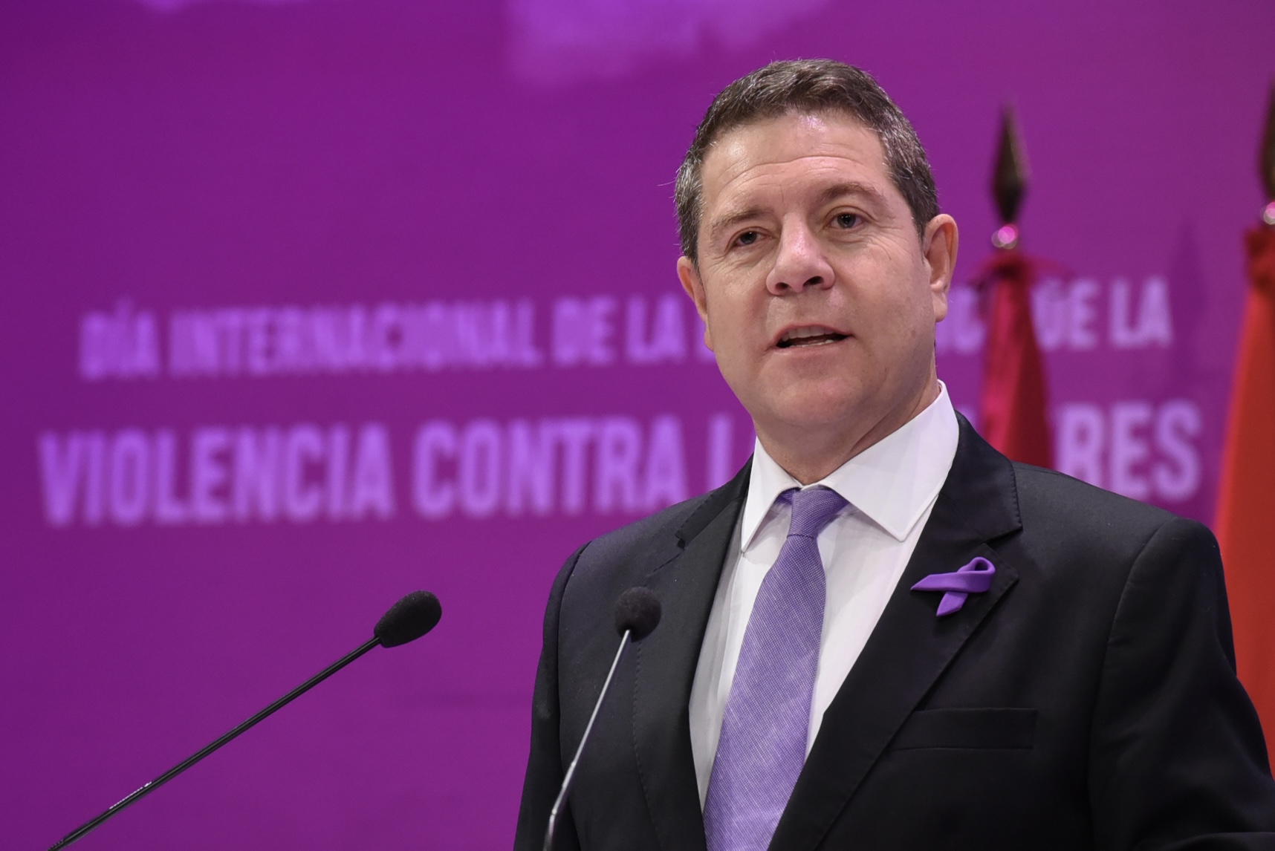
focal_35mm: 200
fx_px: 7087
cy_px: 426
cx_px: 638
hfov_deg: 10.3
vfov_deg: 6.9
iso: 2500
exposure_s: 1/200
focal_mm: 200
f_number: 5.6
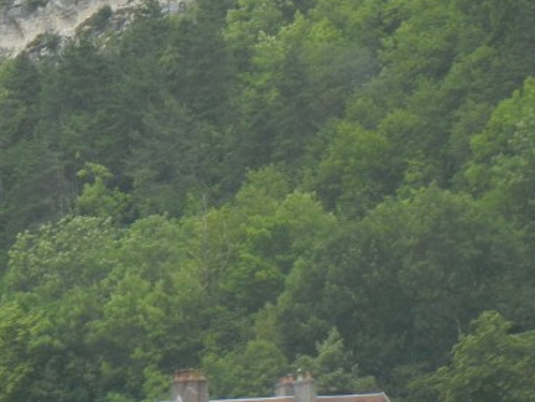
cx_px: 79
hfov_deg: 5.3
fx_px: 5767
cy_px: 189
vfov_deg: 4.0
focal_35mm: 373
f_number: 4.6
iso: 160
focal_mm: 24
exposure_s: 1/238
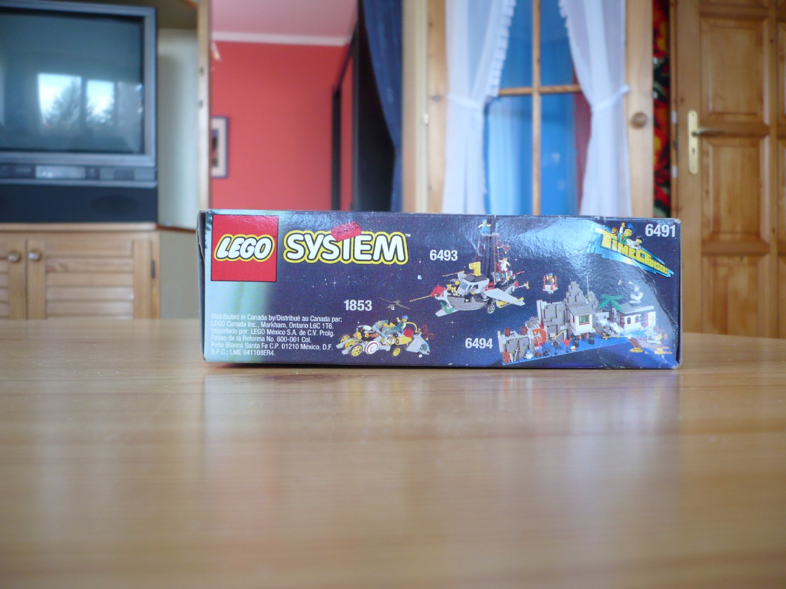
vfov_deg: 40.7
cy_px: 294
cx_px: 393
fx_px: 795
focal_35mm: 35
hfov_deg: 52.6
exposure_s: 1/20
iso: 100
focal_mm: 5.8
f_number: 2.8
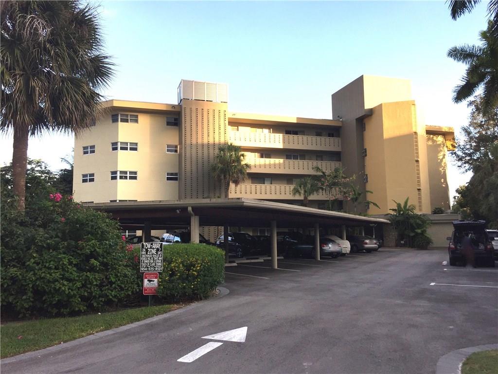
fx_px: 417
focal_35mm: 29
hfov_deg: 61.7
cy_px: 187
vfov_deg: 48.2
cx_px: 249
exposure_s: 1/425
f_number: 2.2
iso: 32
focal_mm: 4.15
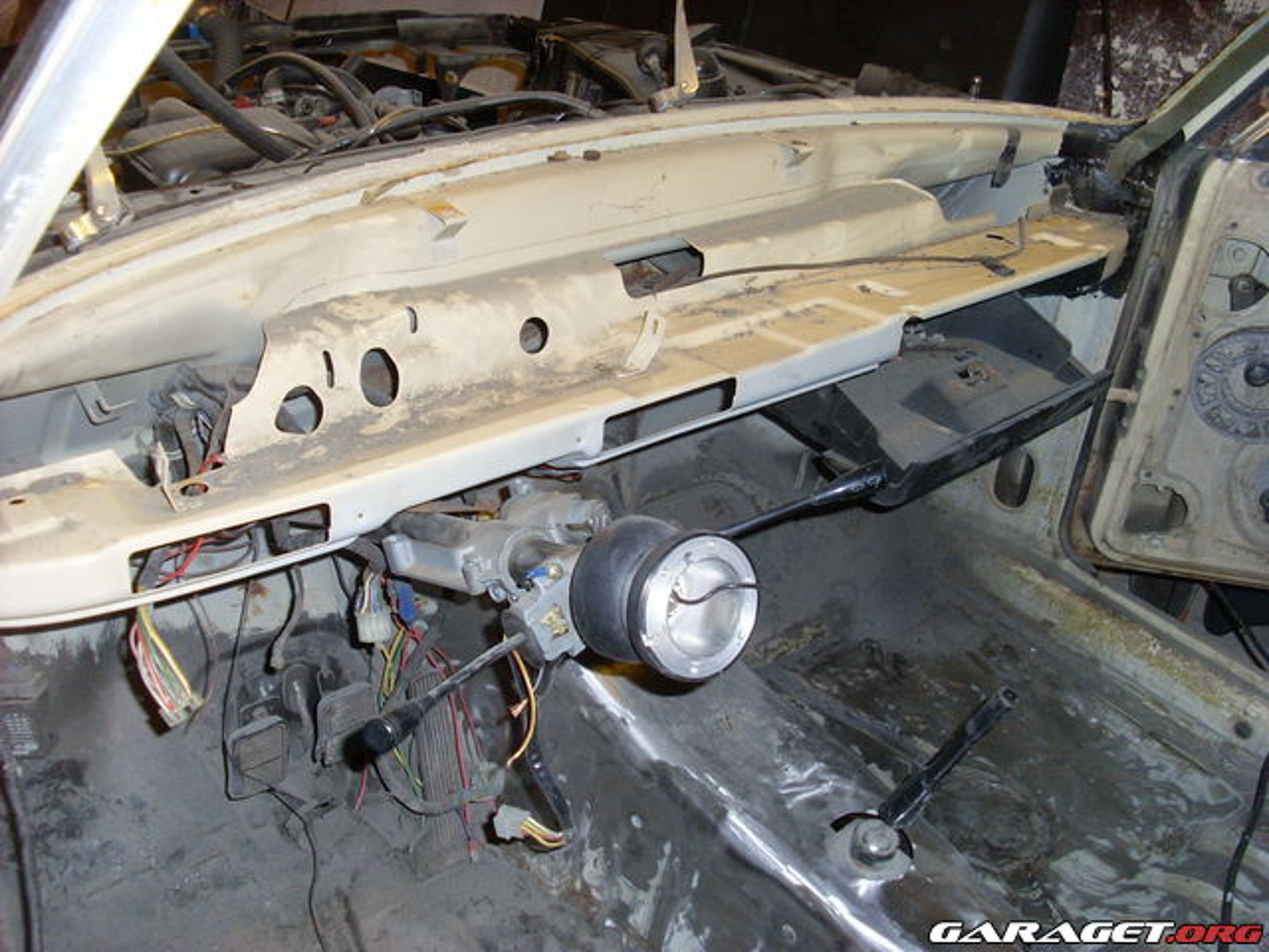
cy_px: 476
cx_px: 634
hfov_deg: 49.0
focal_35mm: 38
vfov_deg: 37.7
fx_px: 1393
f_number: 3
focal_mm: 6.3
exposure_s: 1/45
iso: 100
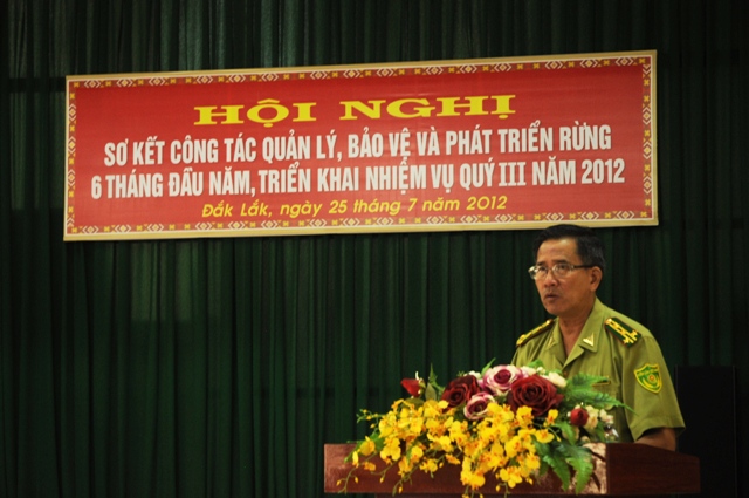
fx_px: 1932
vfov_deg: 14.7
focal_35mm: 93
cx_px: 374
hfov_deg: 21.9
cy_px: 249
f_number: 4.5
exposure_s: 1/20
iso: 400
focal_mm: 62
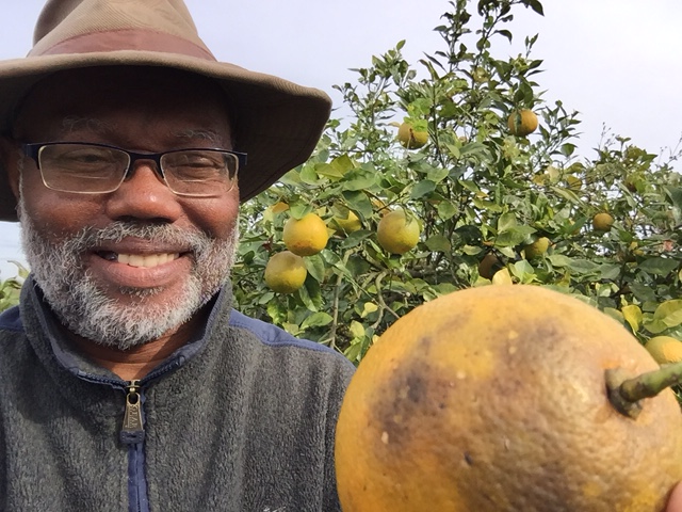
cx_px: 341
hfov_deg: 58.4
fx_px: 611
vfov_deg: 45.4
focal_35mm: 31
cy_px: 256
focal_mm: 2.65
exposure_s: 1/504
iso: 32
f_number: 2.2
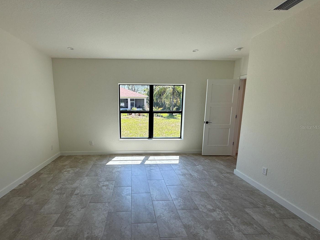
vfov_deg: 78.0
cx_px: 139
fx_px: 148
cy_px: 127
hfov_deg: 94.0
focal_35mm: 16
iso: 50
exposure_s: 1/328
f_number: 2.2
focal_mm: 2.22
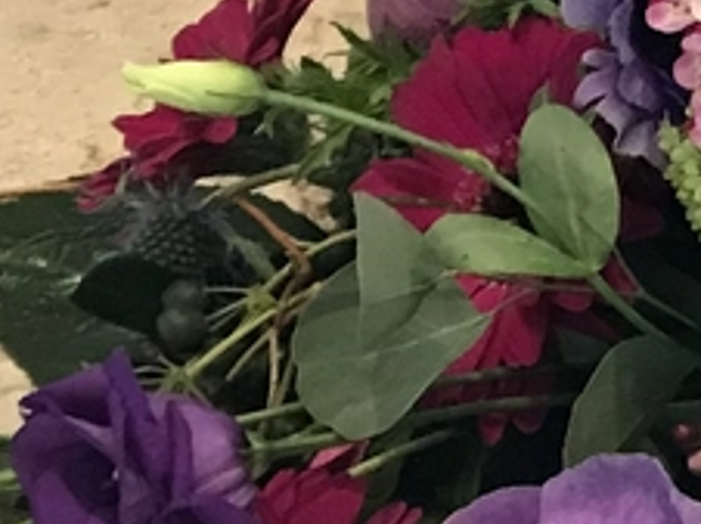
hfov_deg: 9.9
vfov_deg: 8.0
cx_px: 1408
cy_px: 129
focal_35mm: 186
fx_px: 3763
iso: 100
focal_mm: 3.99
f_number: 1.8
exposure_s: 1/14
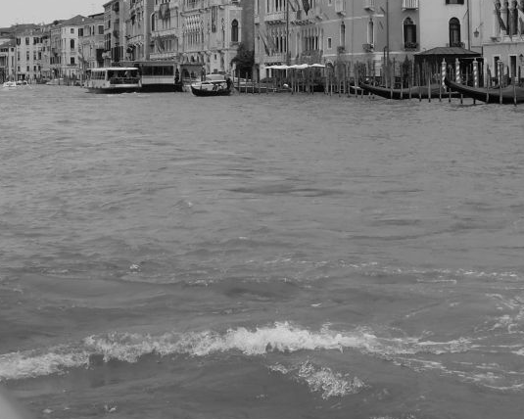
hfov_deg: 22.5
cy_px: 57
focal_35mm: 84
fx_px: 1303
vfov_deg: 18.0
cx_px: 401
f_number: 4
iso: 160
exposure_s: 1/320
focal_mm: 8.1
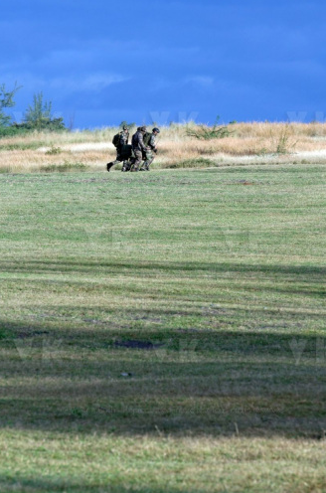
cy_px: 260
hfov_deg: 3.8
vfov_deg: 5.7
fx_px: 4958
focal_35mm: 363
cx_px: 174
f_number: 8
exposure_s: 1/640
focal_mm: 200
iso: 250
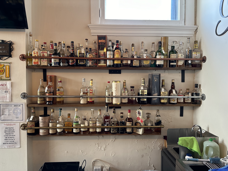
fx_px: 158
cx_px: 114
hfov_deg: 71.6
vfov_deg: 56.8
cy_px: 86
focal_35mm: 24
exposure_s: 1/120
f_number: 1.78
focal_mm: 6.86
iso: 200
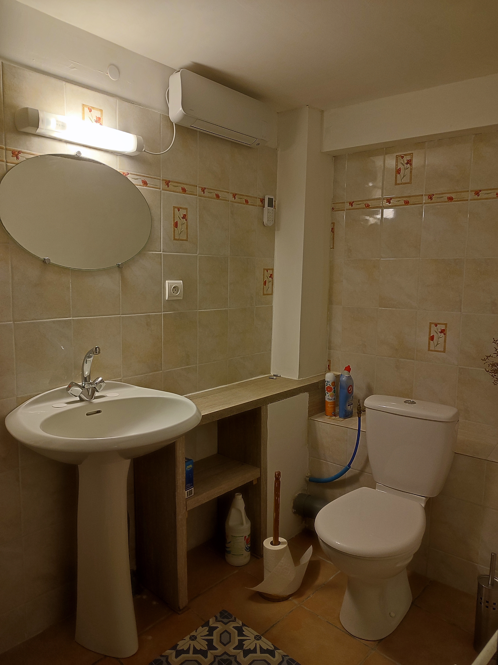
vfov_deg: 71.6
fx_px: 460
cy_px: 332
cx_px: 249
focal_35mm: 24
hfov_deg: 56.8
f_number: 1.89
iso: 804
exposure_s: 1/33
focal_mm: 5.89
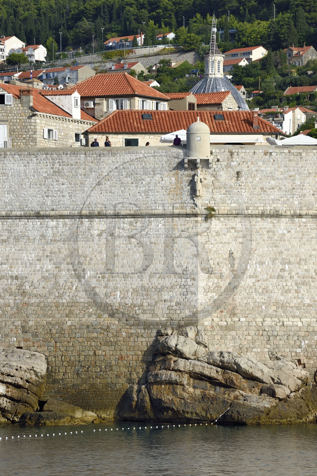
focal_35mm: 185
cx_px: 158
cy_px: 238
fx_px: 2446
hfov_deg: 7.4
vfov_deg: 11.1
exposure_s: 1/320
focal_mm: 185
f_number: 13
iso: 200
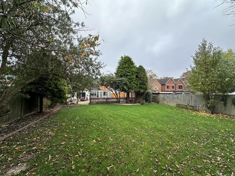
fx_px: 95
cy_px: 88
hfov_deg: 102.1
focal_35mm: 14
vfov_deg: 85.7
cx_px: 118
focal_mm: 2.22
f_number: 2.2
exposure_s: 1/244
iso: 40
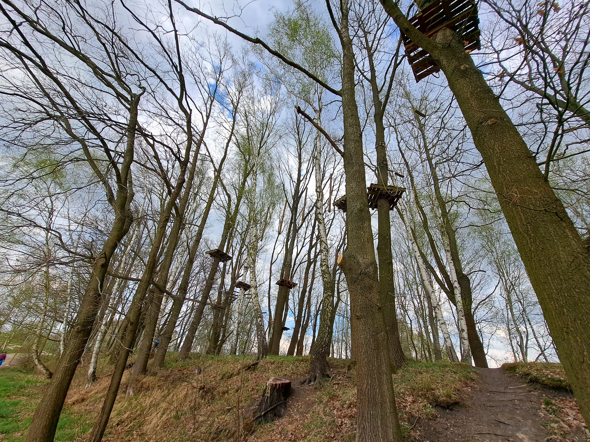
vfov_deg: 89.9
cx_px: 295
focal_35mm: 13
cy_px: 221
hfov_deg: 106.2
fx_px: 222
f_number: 2.2
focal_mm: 1.74
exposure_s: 1/550
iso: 50
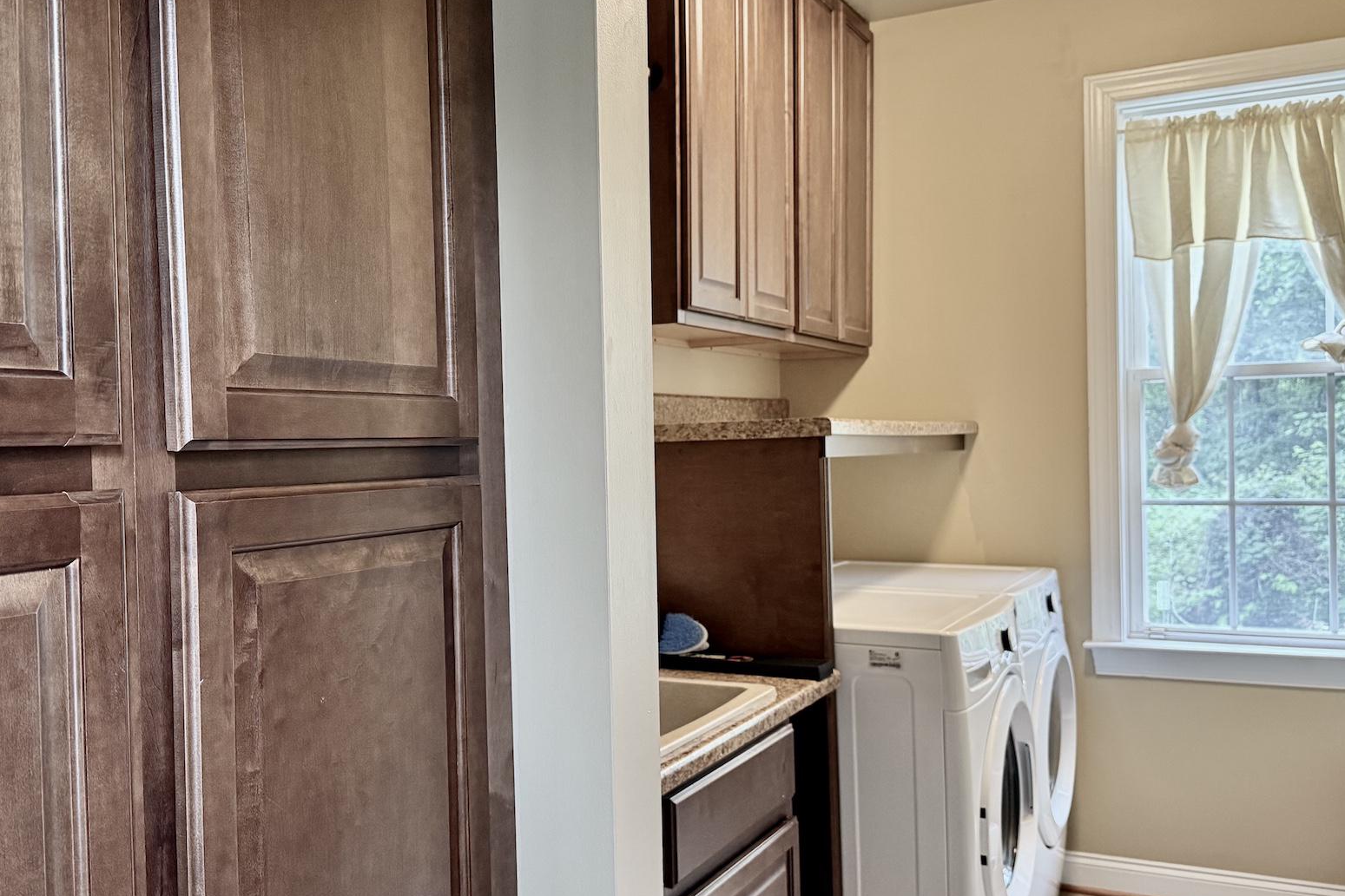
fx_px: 1233
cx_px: 556
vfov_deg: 40.0
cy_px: 461
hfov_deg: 56.9
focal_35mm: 33
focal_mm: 6.76
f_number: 1.78
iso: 400
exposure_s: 1/60
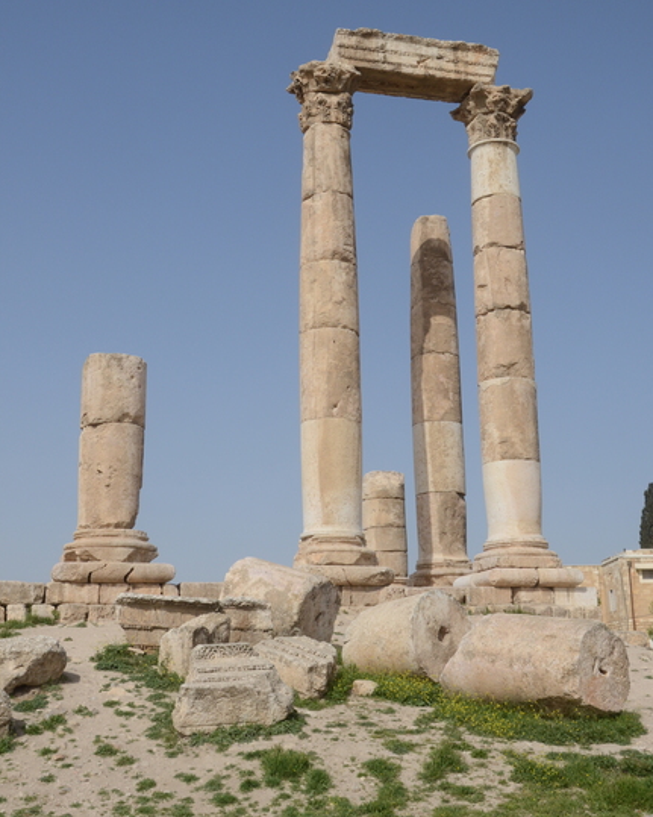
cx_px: 326
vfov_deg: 41.1
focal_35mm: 45
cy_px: 388
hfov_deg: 33.4
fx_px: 1087
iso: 400
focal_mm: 26
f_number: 14
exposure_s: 1/800
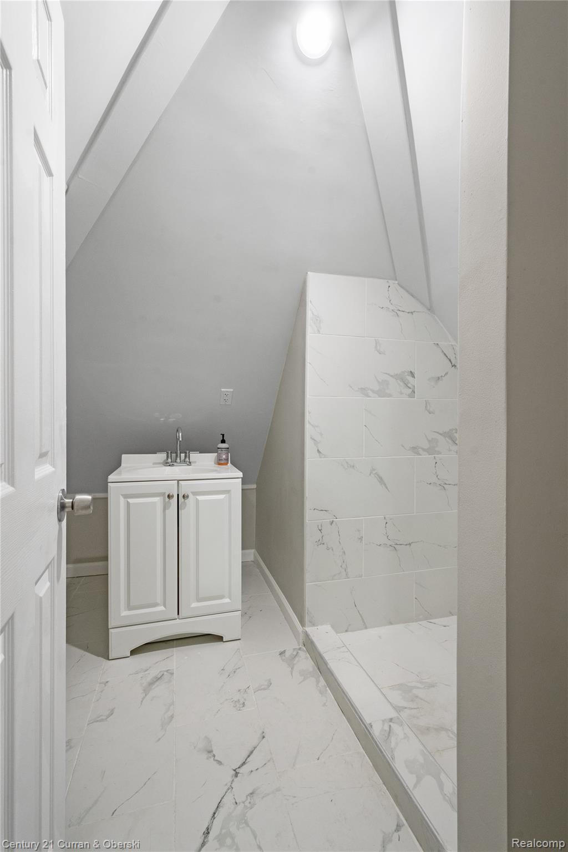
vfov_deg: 100.4
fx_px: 355
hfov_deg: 77.3
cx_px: 284
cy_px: 426
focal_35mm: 15
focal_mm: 10
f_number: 10
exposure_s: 1/4
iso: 800
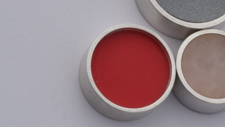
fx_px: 1217
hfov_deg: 10.5
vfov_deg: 6.0
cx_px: 209
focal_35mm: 204
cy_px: 26
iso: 400
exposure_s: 1/200
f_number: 32
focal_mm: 60
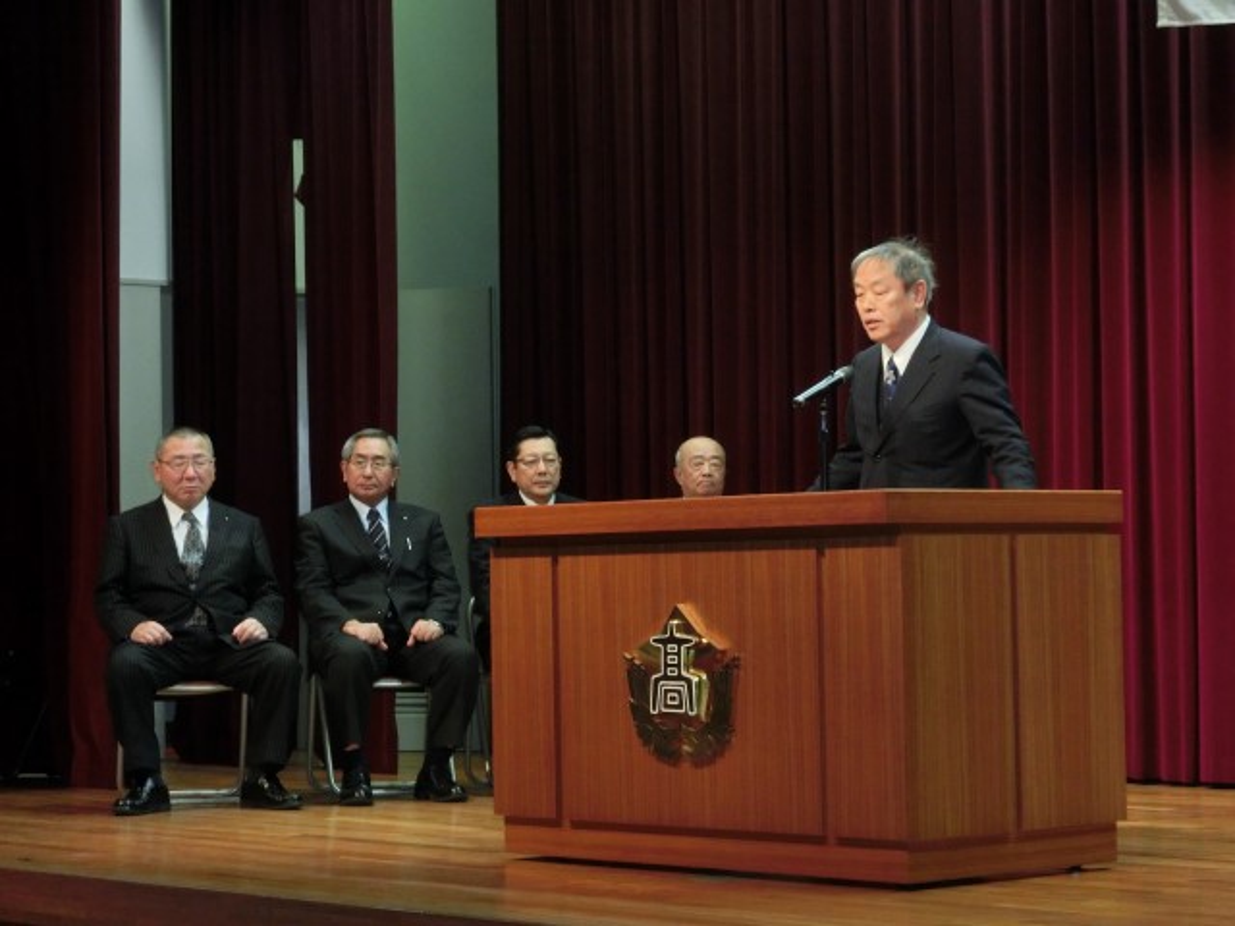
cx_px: 618
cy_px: 463
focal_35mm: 92
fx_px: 3282
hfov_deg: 21.3
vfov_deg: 16.1
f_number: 4.2
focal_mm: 16.3
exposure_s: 1/50
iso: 500
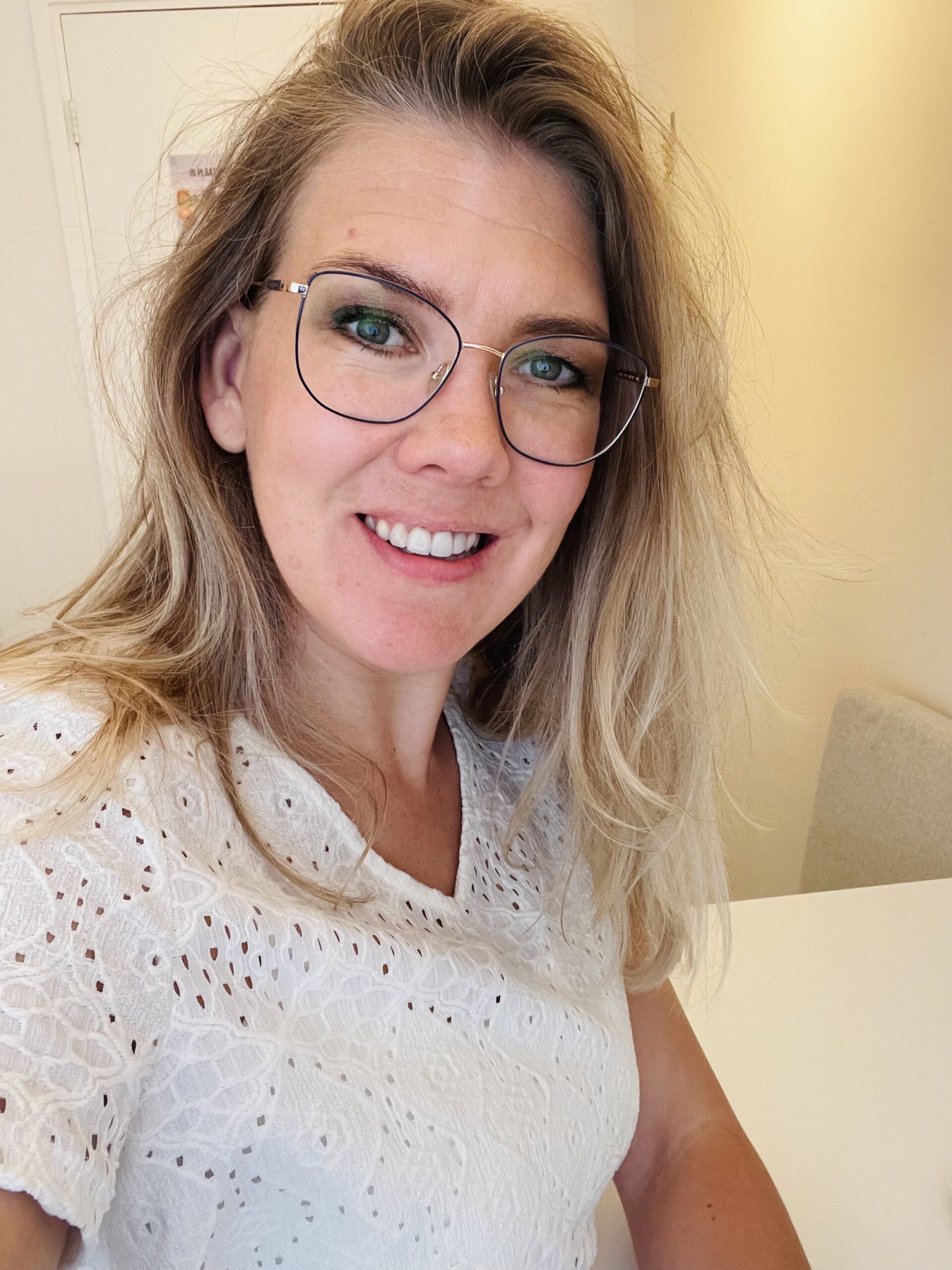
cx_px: 476
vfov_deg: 60.0
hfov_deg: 46.8
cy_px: 635
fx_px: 1100
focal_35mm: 30
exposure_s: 1/50
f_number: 2.2
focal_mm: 2.71
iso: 250
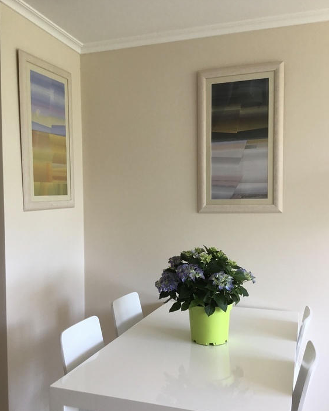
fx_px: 402
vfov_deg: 54.2
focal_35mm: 33
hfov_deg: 44.5
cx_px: 165
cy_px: 222
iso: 40
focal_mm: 3.3
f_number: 2.4
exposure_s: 1/33
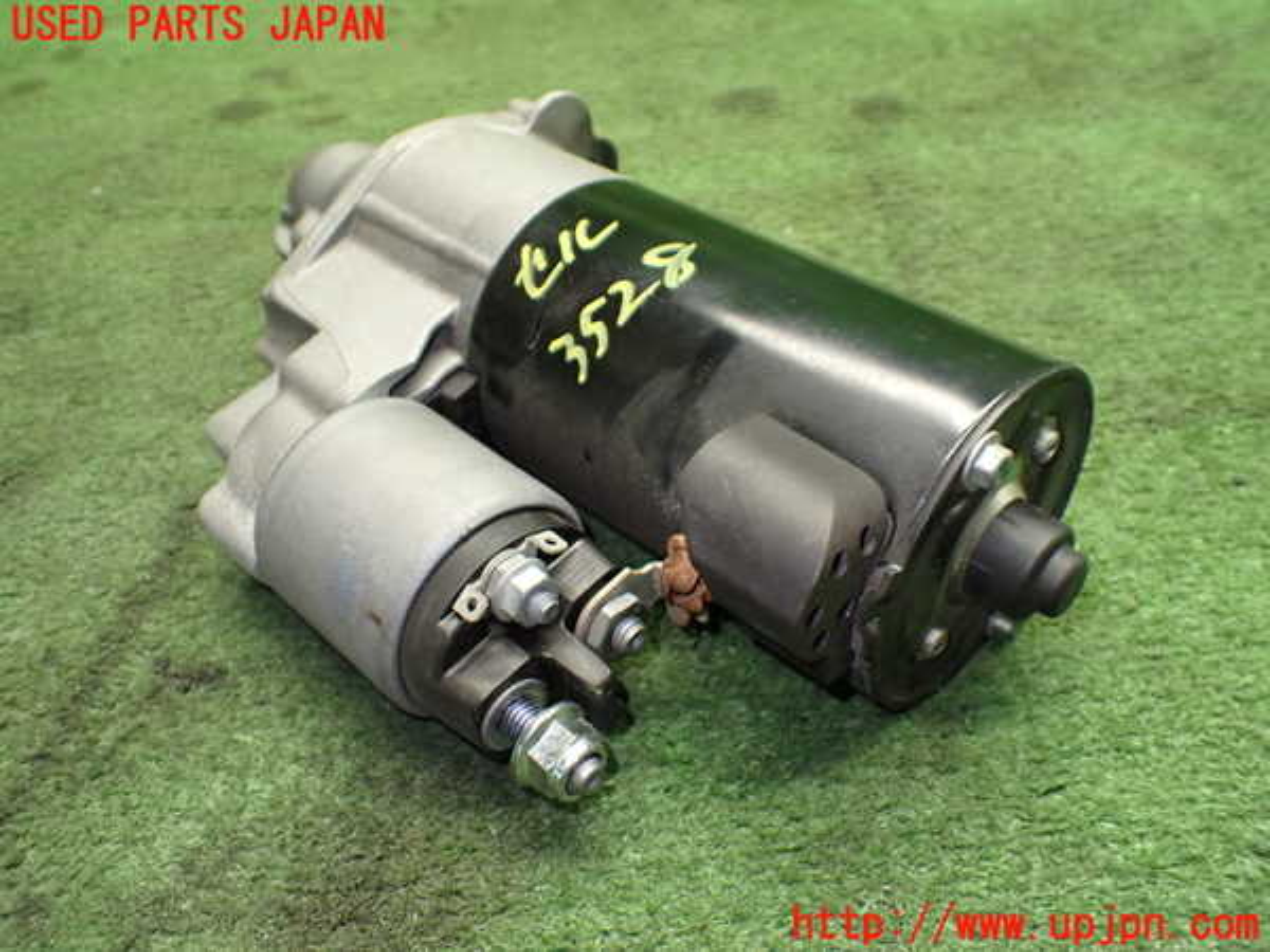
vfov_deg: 46.8
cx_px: 635
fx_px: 1101
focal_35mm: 30
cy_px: 476
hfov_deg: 60.0
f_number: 2.3
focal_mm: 5.4
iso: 800
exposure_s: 1/100
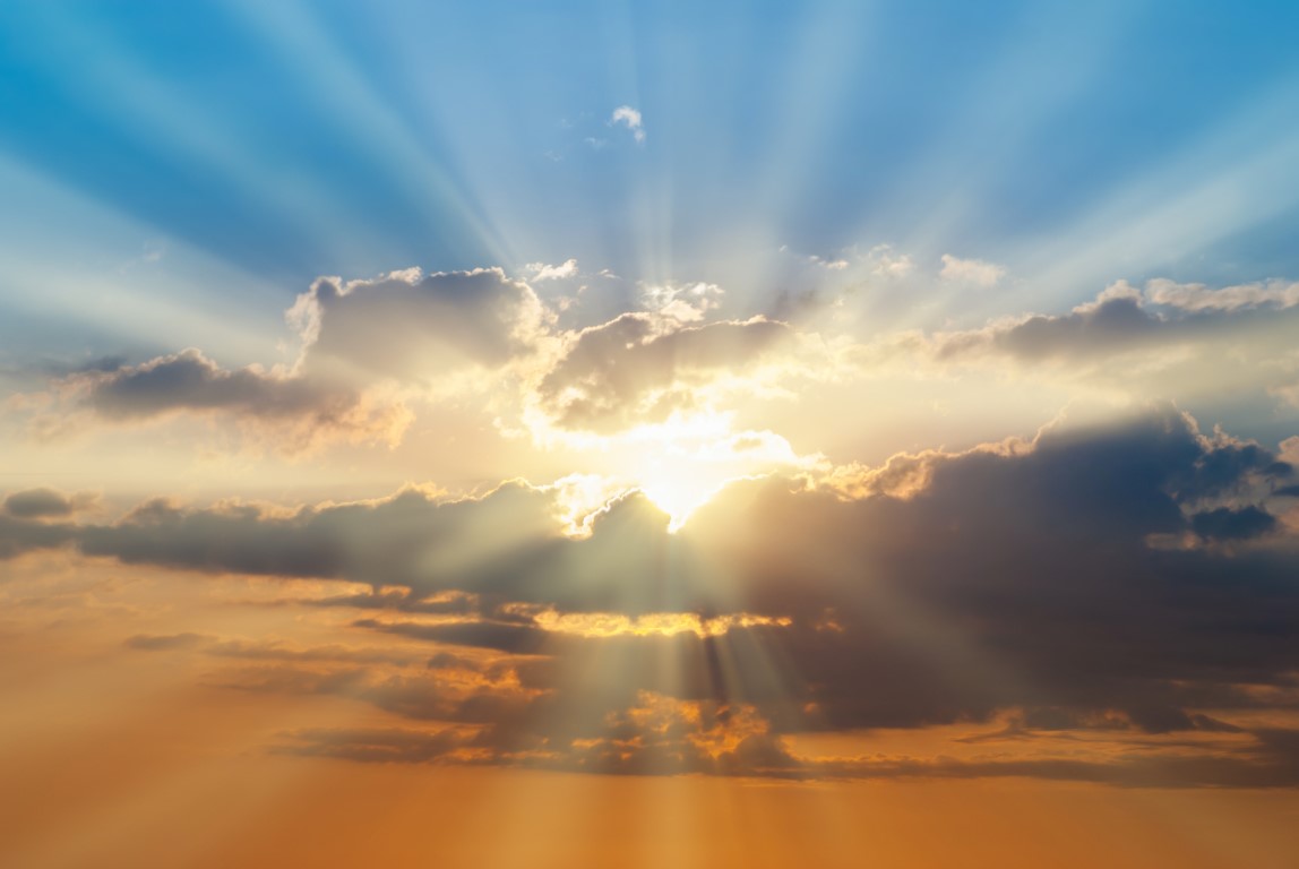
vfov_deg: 13.1
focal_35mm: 105
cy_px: 434
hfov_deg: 19.4
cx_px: 650
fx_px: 3793
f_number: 6.7
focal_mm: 70
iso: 100
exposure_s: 1/1000
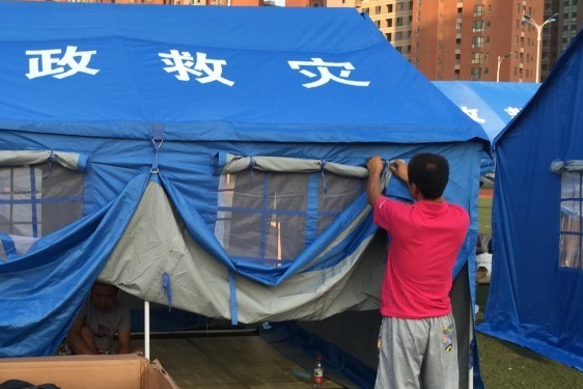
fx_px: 826
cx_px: 95
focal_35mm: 51
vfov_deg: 26.5
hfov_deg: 37.1
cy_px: 217
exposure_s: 1/344
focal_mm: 4.15
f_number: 2.2
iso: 32
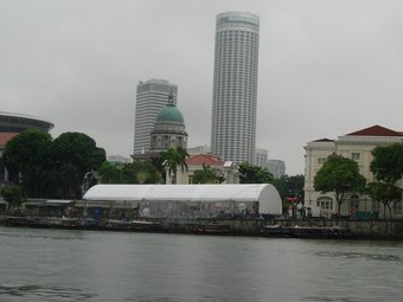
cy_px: 153
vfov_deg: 21.9
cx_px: 283
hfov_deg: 28.7
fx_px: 780
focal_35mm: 67
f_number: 4.8
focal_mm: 7.8
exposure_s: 1/443
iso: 79
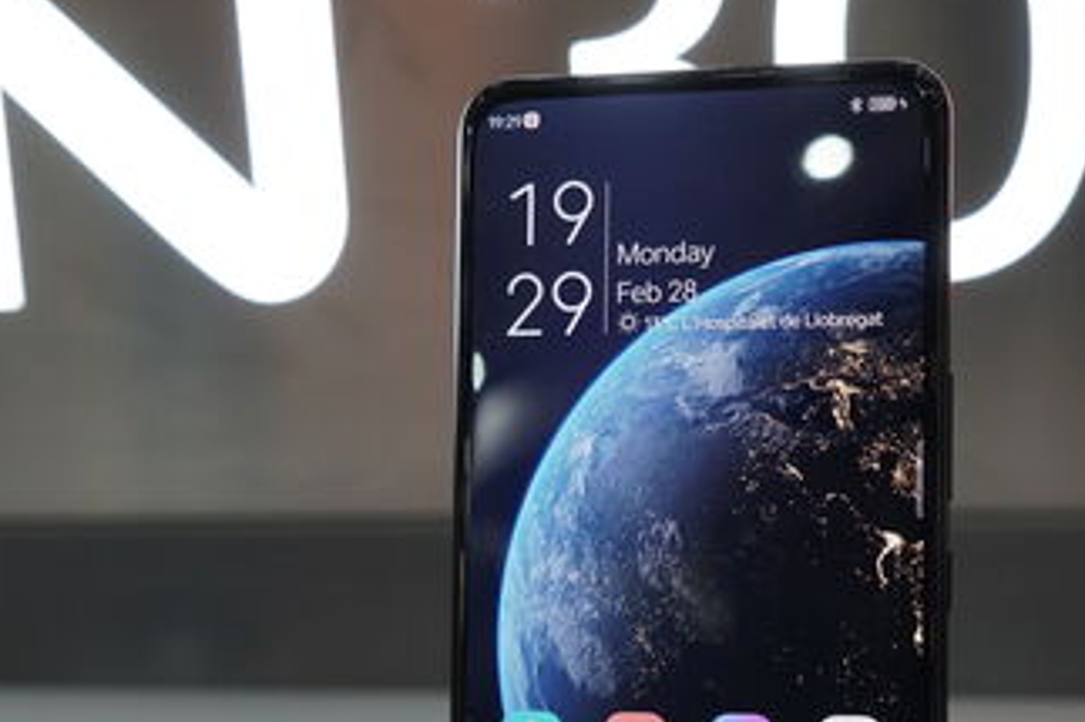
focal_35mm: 78
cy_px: 583
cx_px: 632
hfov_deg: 26.0
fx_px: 2350
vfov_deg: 17.3
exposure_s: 1/160
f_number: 6.3
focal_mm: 41
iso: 1600
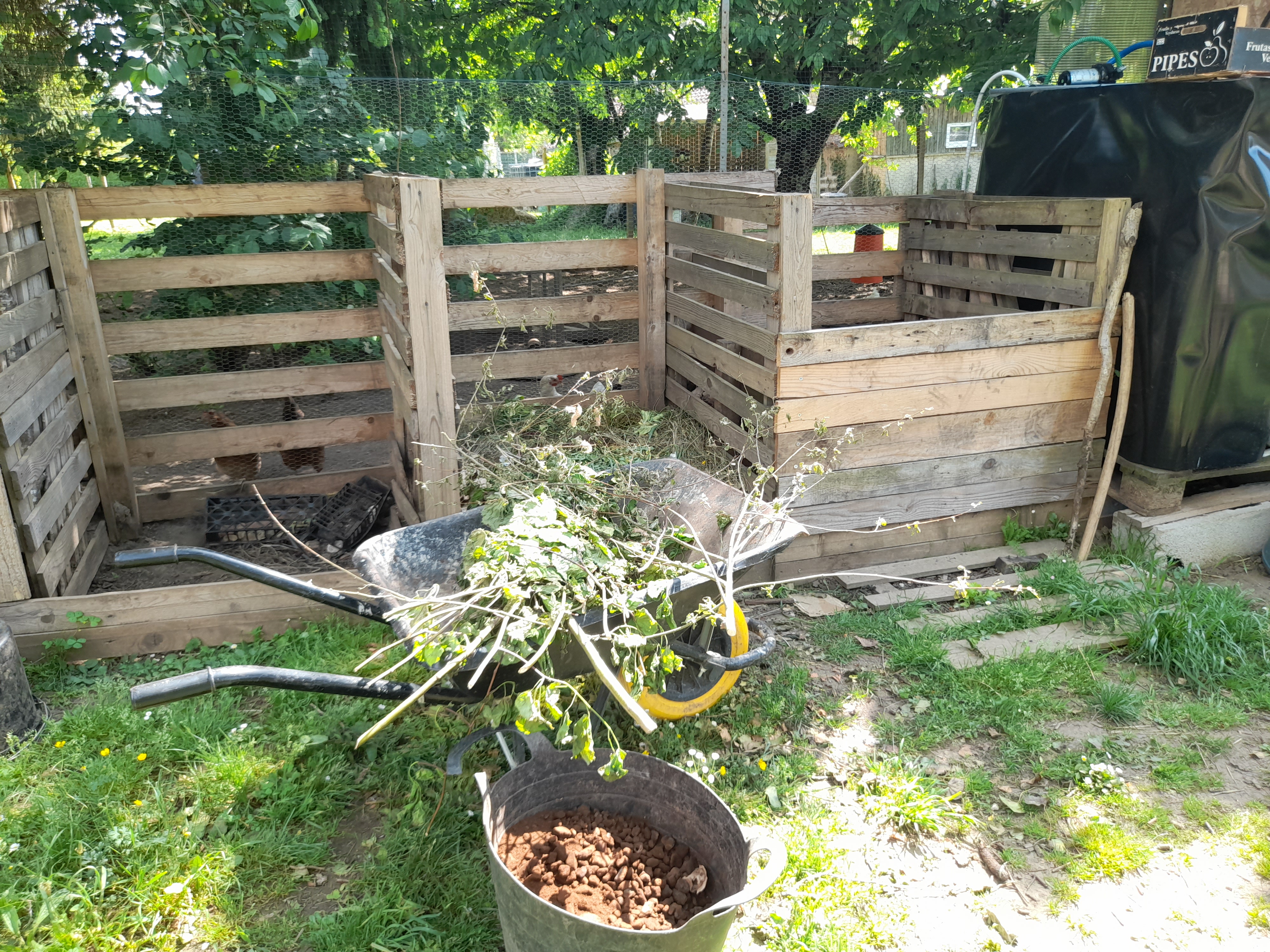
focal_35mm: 25
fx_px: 917
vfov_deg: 54.9
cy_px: 476
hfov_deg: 69.4
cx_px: 635
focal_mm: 4.6
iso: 32
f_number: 2
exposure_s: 1/100
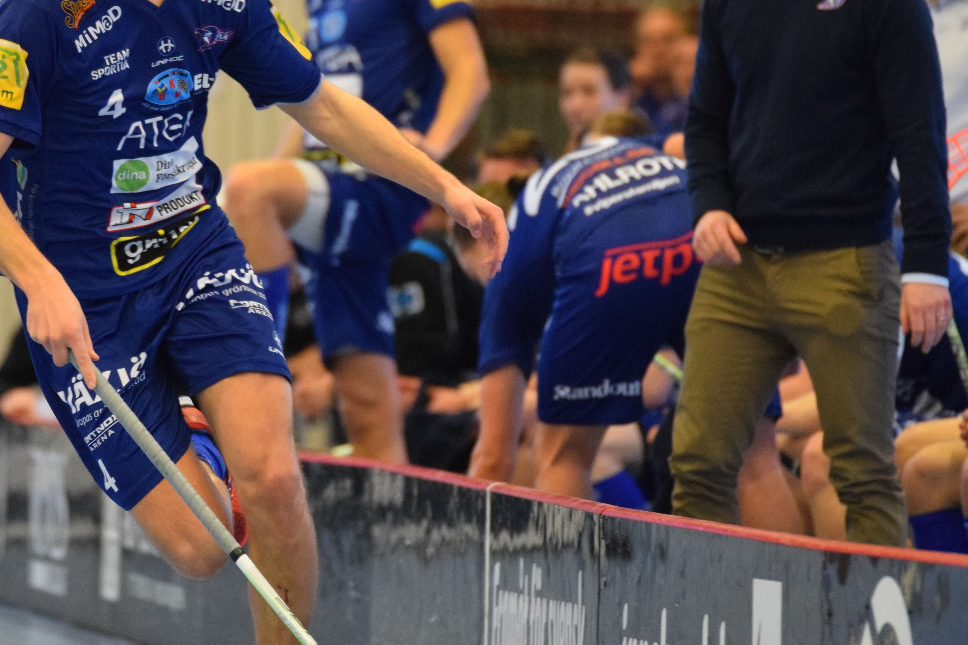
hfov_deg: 4.0
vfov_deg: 2.6
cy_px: 175
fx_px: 13954
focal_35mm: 519
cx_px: 174
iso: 3200
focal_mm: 200
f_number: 2.8
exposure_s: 1/500
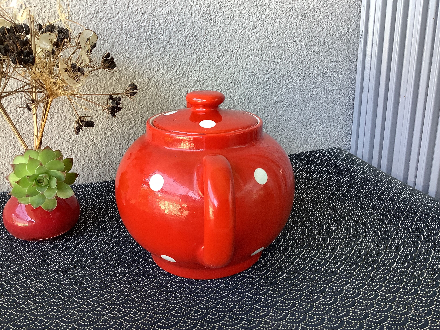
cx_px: 220
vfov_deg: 45.4
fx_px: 394
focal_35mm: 31
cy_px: 165
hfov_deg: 58.4
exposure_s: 1/60
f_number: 2.4
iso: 100
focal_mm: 3.3
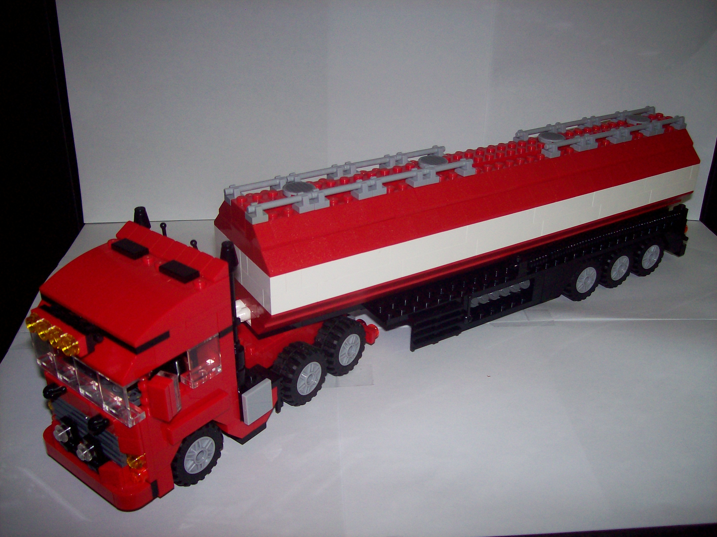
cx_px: 358
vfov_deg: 39.6
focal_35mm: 36
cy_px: 268
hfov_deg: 51.4
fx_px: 745
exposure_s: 1/64
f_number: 2.7
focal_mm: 6
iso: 80
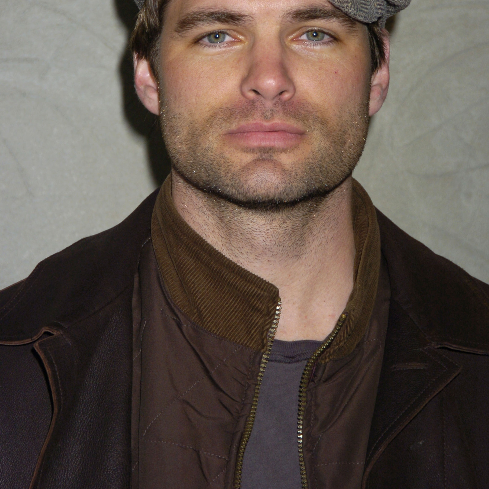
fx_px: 2525
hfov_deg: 11.1
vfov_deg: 11.0
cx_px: 244
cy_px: 156
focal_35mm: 158
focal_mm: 82
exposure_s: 1/125
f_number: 7.1
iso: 200
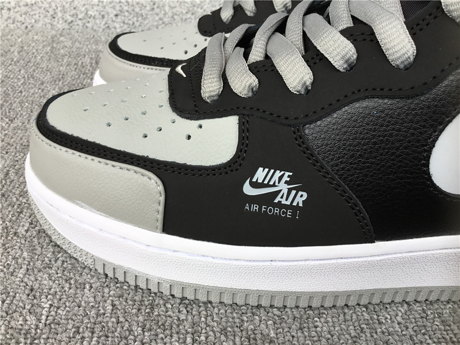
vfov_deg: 45.4
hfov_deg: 58.4
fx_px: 412
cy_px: 172
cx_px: 230
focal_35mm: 31
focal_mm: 3.3
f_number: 2.4
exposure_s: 1/100
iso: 32
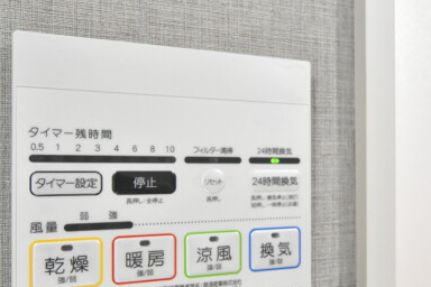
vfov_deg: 37.7
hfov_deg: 54.1
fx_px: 419
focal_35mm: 35
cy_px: 172
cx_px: 253
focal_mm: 14
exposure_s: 1/160
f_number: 6.3
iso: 6400
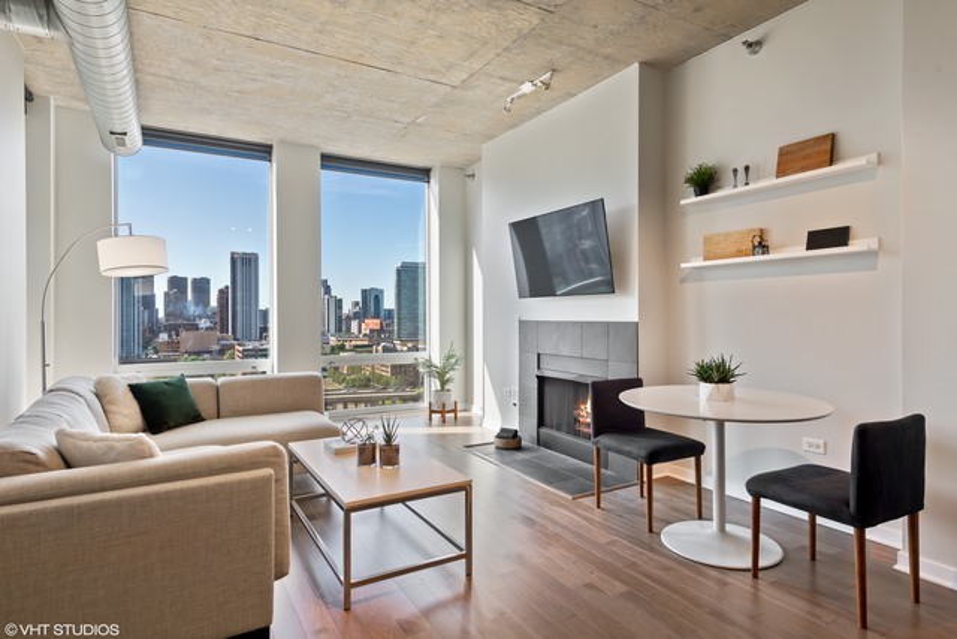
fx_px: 532
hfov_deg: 84.0
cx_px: 478
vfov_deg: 62.0
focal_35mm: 20
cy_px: 320
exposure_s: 1/8
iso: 200
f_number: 8
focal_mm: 20
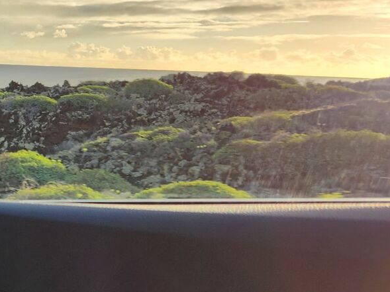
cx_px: -160
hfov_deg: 22.3
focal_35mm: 75
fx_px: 845
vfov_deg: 19.6
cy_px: 174
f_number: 1.8
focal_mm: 5.4
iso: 20
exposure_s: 1/348
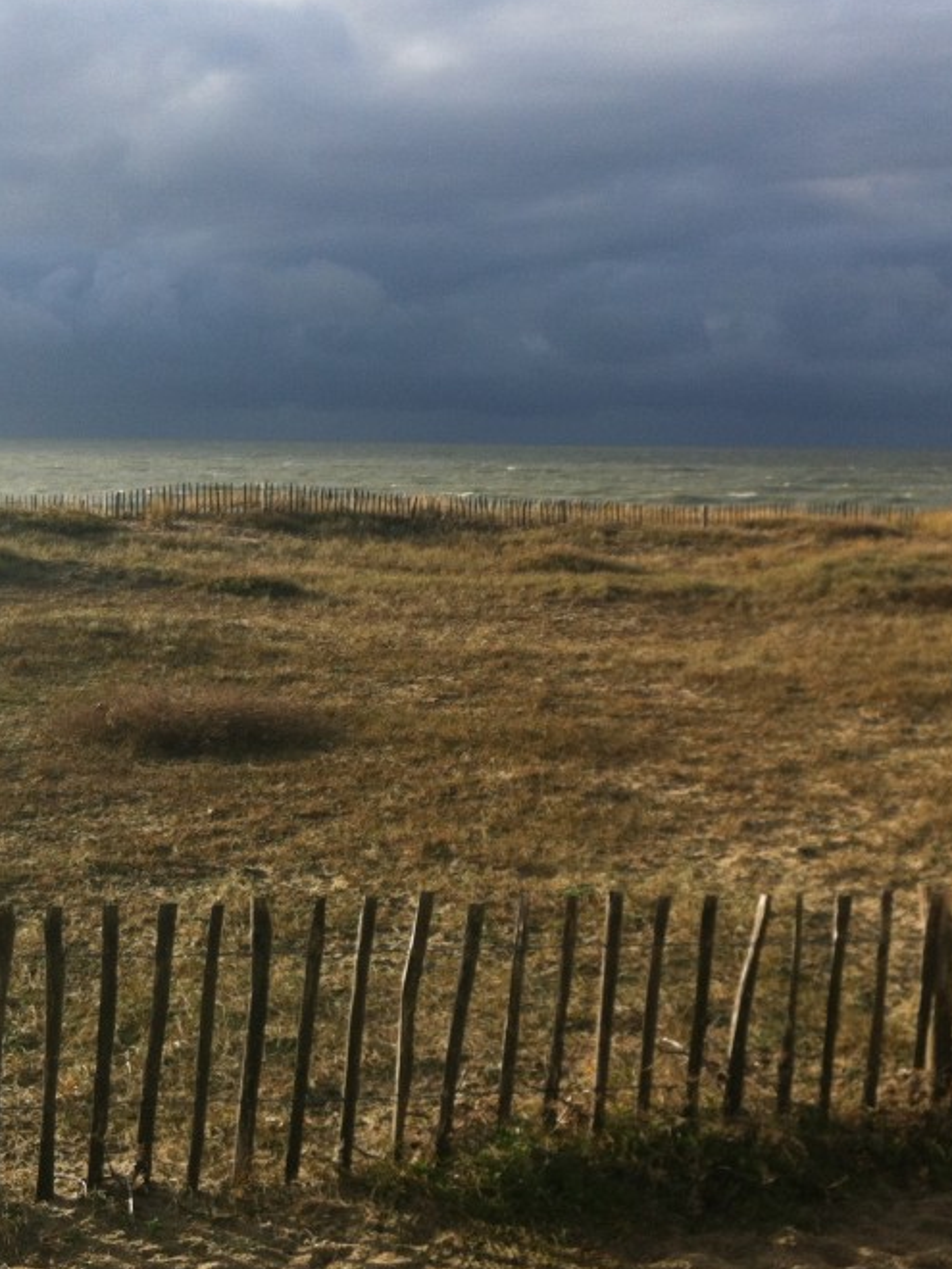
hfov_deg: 27.0
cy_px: 569
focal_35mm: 54
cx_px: 454
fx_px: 1980
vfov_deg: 35.5
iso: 80
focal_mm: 3.85
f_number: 2.8
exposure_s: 1/862
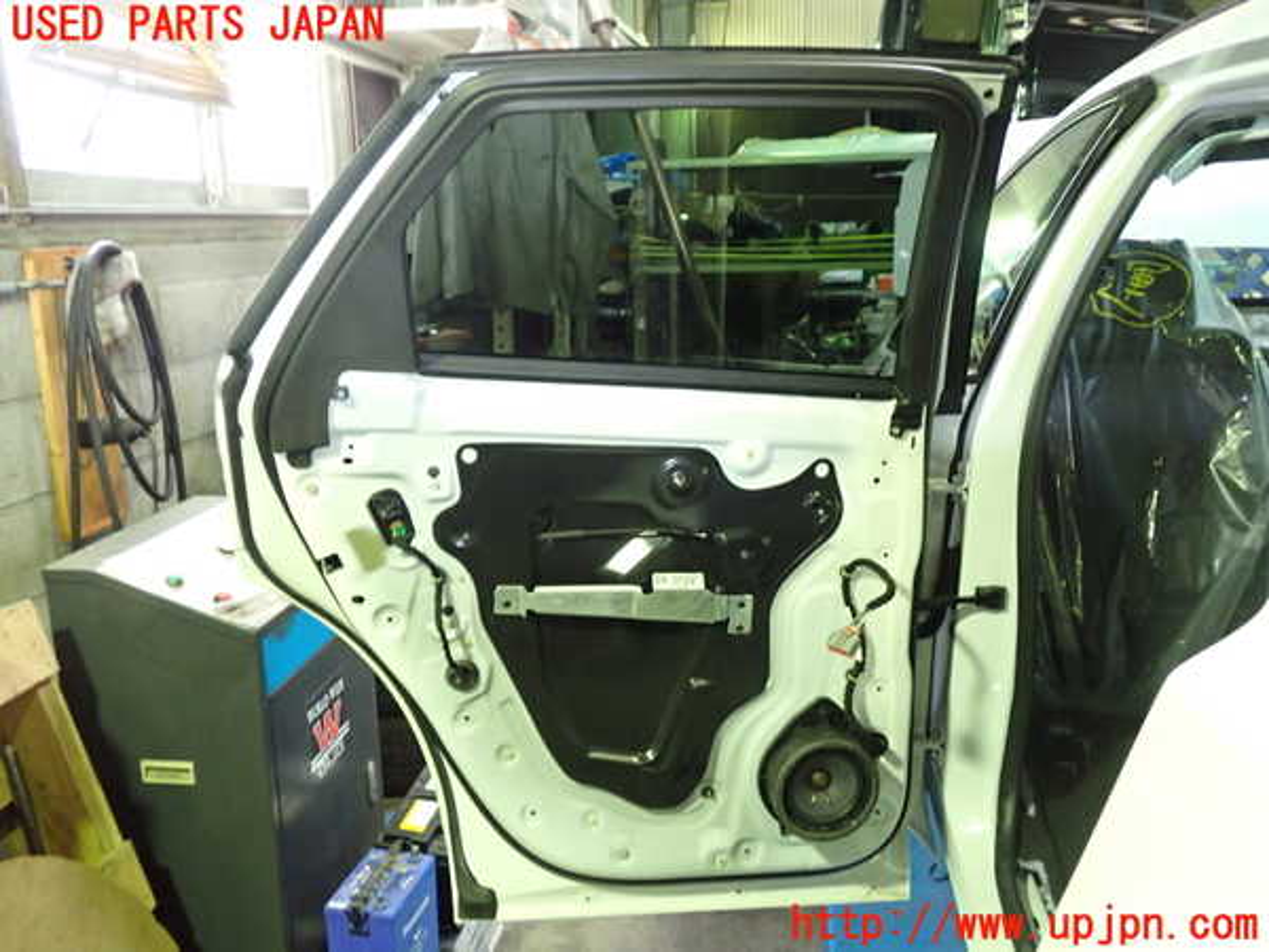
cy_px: 476
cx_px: 634
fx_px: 1100
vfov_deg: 46.8
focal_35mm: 30
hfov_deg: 60.0
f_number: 2.3
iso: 800
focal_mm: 5.4
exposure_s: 1/30
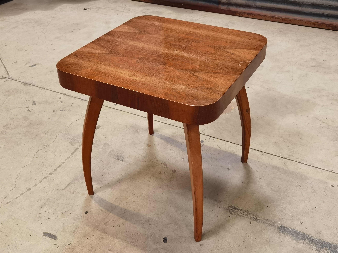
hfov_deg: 47.9
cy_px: 126
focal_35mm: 39
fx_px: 381
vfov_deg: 36.8
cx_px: 169
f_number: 1.9
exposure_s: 1/33.3
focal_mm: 6.71
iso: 320
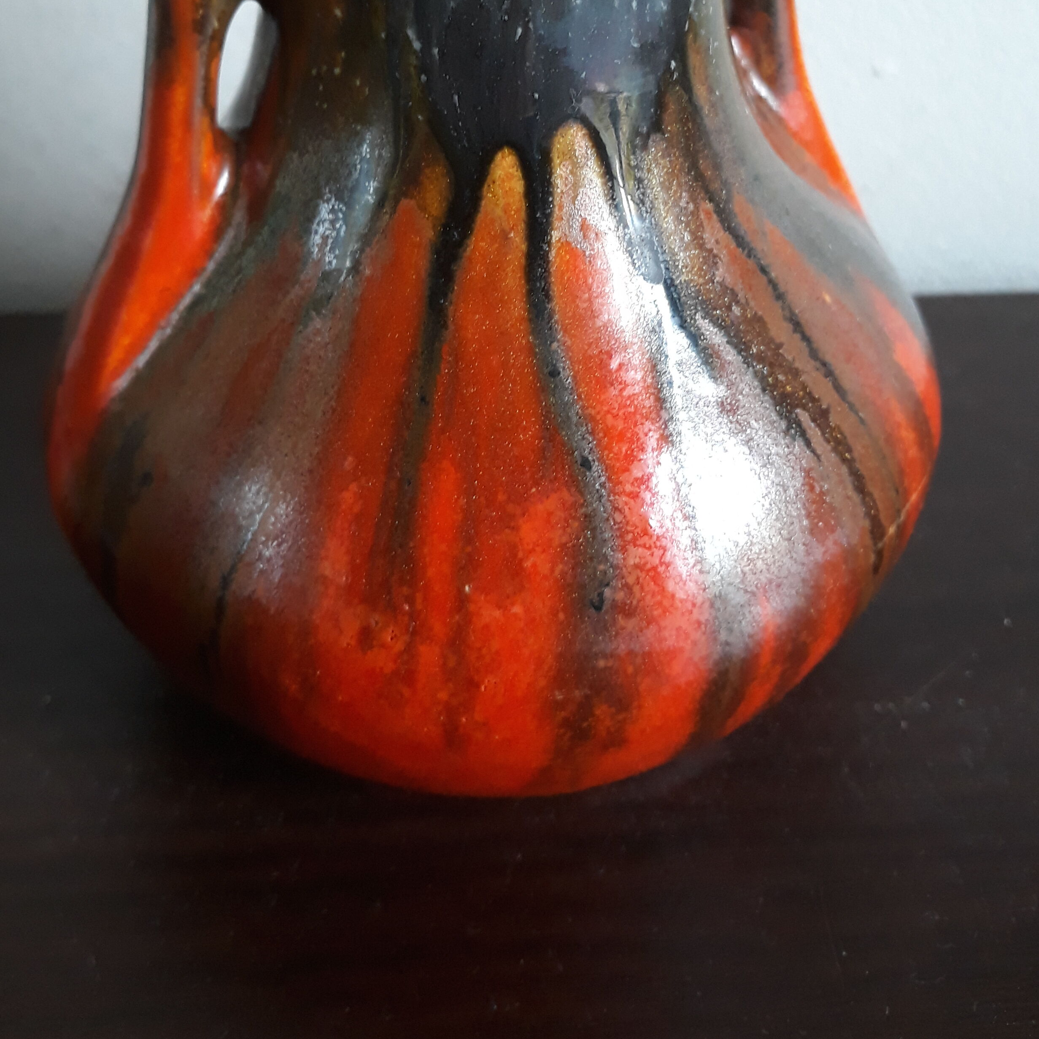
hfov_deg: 41.9
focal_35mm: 40
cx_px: 532
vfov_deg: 40.5
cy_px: 238
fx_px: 1358
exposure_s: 1/33
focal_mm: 3.71
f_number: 1.7
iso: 200
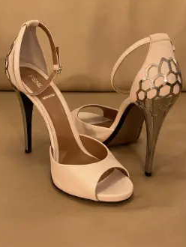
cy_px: 104
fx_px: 451
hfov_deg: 23.3
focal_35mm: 63
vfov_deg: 30.7
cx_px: 102
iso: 400
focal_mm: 6
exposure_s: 1/50
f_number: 2
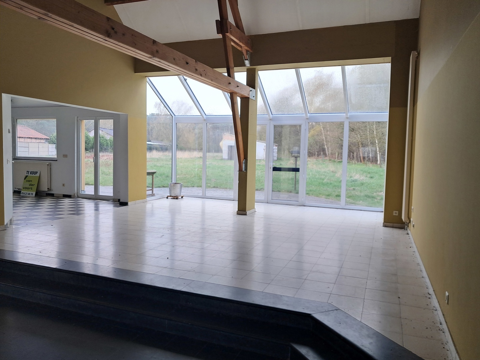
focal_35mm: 27
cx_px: 240
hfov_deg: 65.3
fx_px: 374
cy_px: 180
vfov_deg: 51.4
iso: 50
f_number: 1.8
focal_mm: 4
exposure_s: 1/60
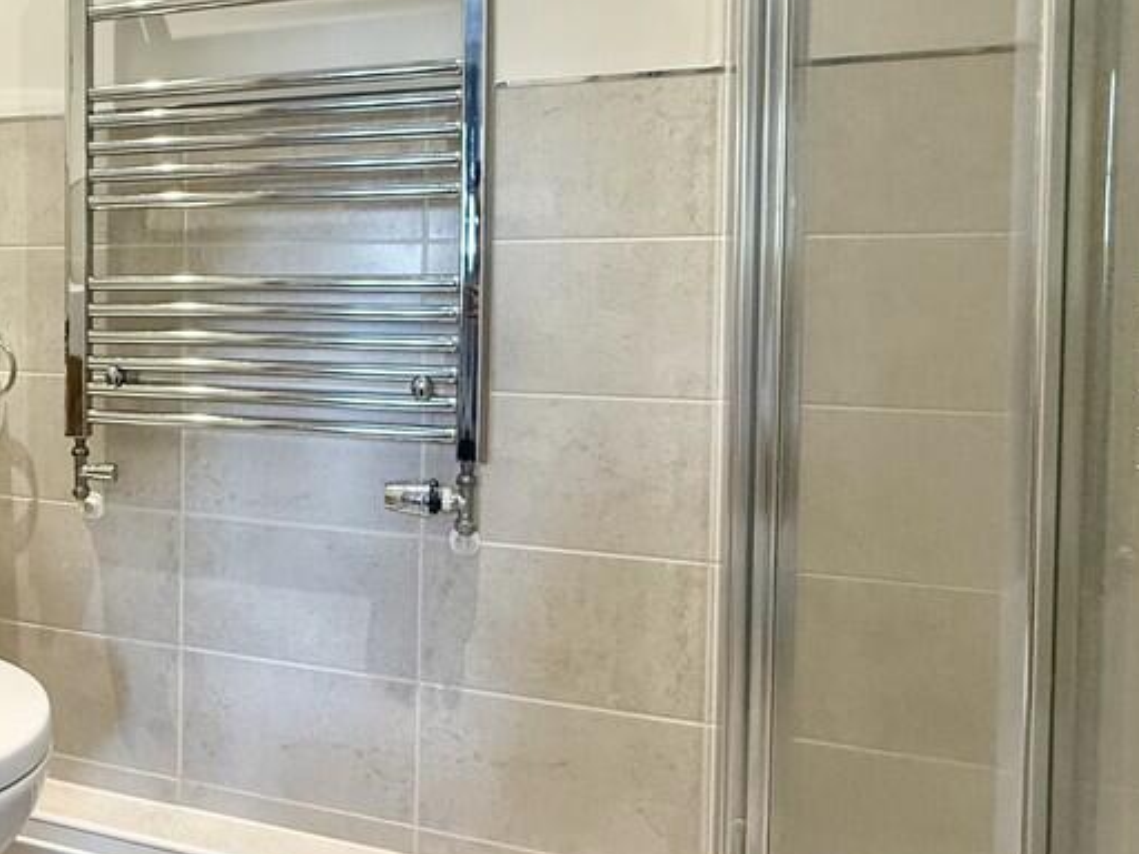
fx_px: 921
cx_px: 100
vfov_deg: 49.2
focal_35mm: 28
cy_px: 318
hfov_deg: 54.6
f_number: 2.2
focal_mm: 2.22
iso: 320
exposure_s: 1/100
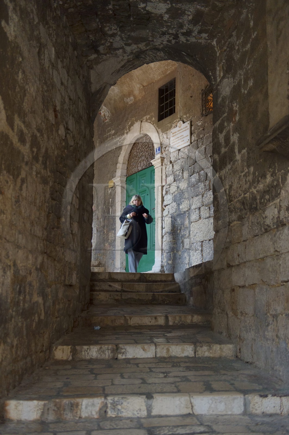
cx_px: 144
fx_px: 579
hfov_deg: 28.0
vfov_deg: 41.1
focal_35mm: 48
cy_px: 218
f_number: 2.8
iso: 1600
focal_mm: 48
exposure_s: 1/40
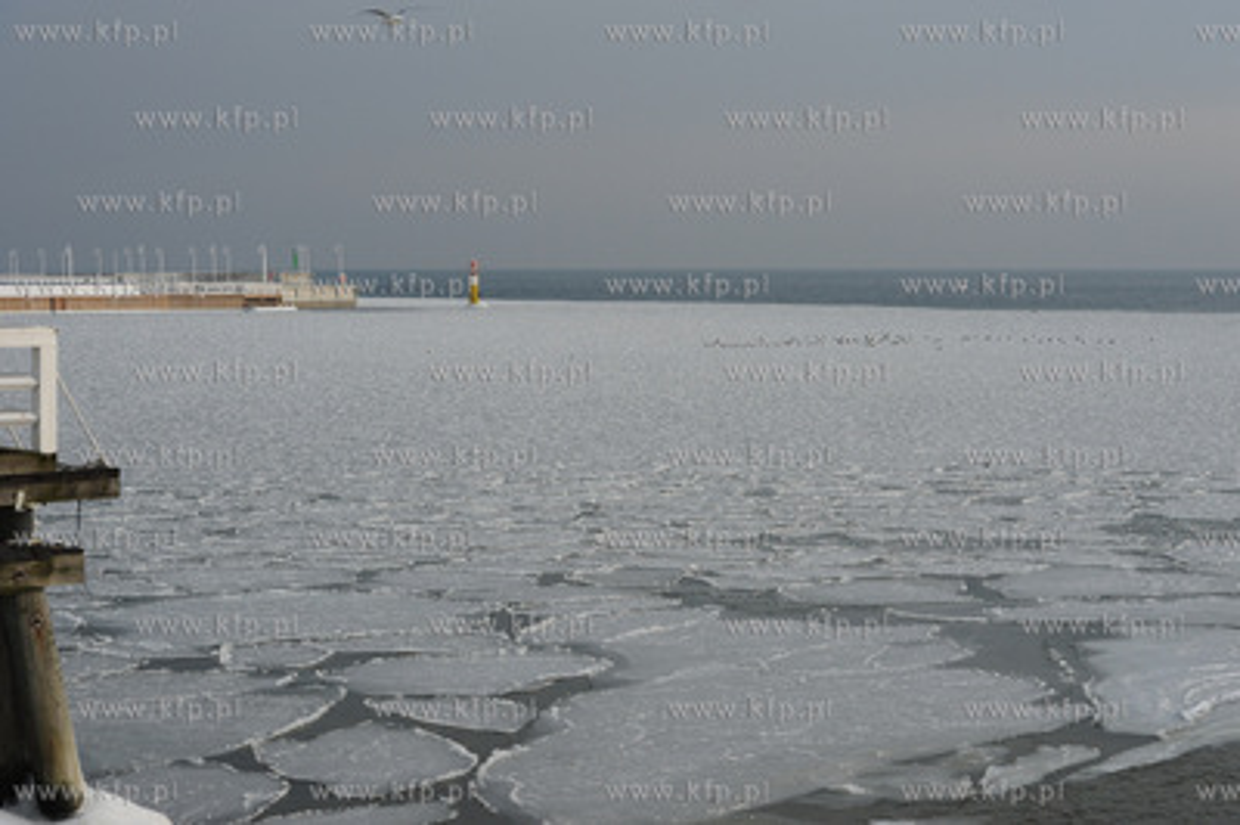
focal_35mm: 70
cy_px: 412
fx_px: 2409
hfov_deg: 28.9
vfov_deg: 19.4
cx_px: 620
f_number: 10
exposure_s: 1/640
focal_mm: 70
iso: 500
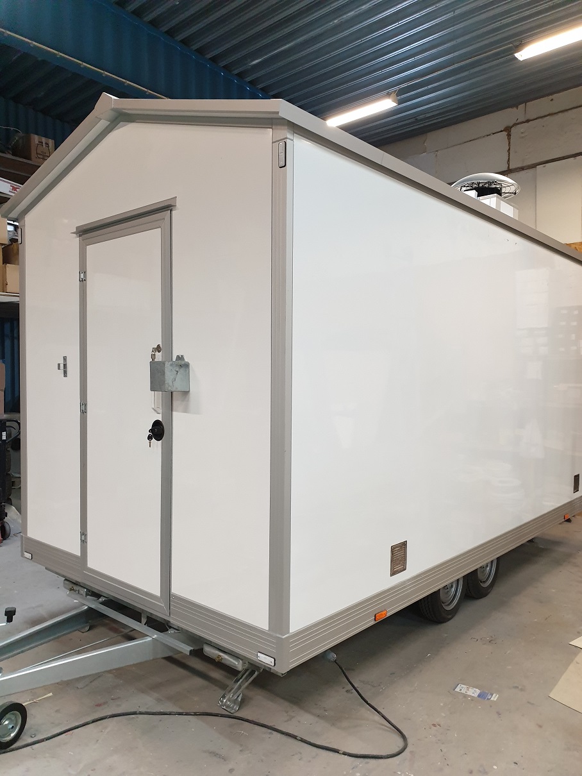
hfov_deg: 53.1
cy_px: 388
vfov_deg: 67.3
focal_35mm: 26
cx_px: 291
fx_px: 583
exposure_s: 1/50
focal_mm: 4.3
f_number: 2.4
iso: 400
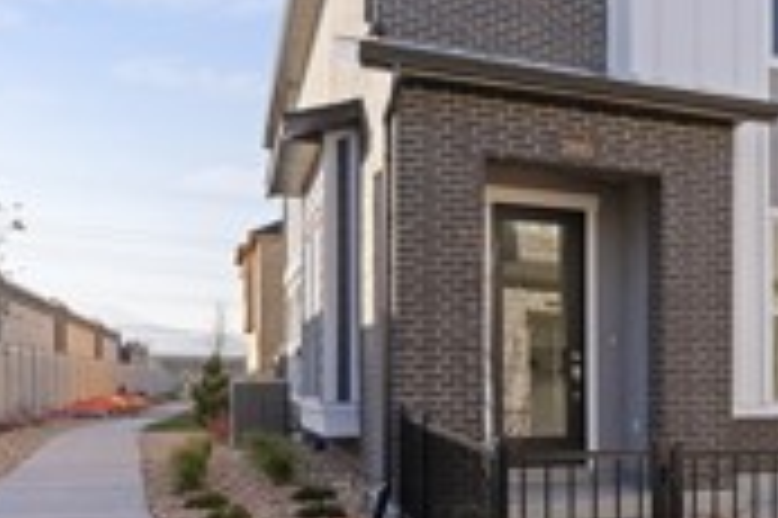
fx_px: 950
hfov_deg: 40.6
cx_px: 724
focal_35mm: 44
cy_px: 270
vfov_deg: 30.5
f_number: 9
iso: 160
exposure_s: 1/40
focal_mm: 19
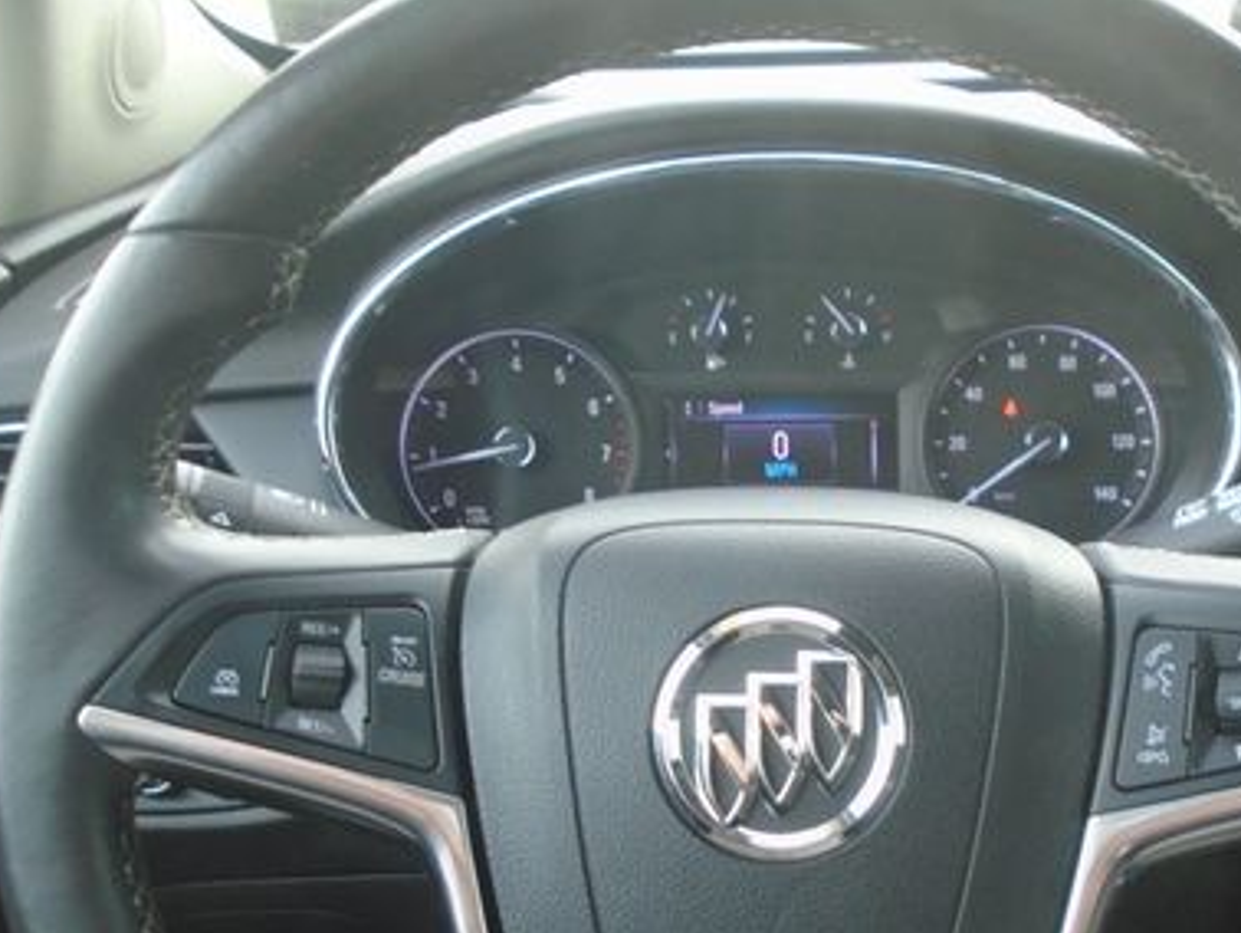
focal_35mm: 44
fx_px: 1578
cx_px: 791
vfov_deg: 32.4
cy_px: 677
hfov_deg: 42.5
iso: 160
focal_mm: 4.6
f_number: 3.2
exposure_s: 1/30
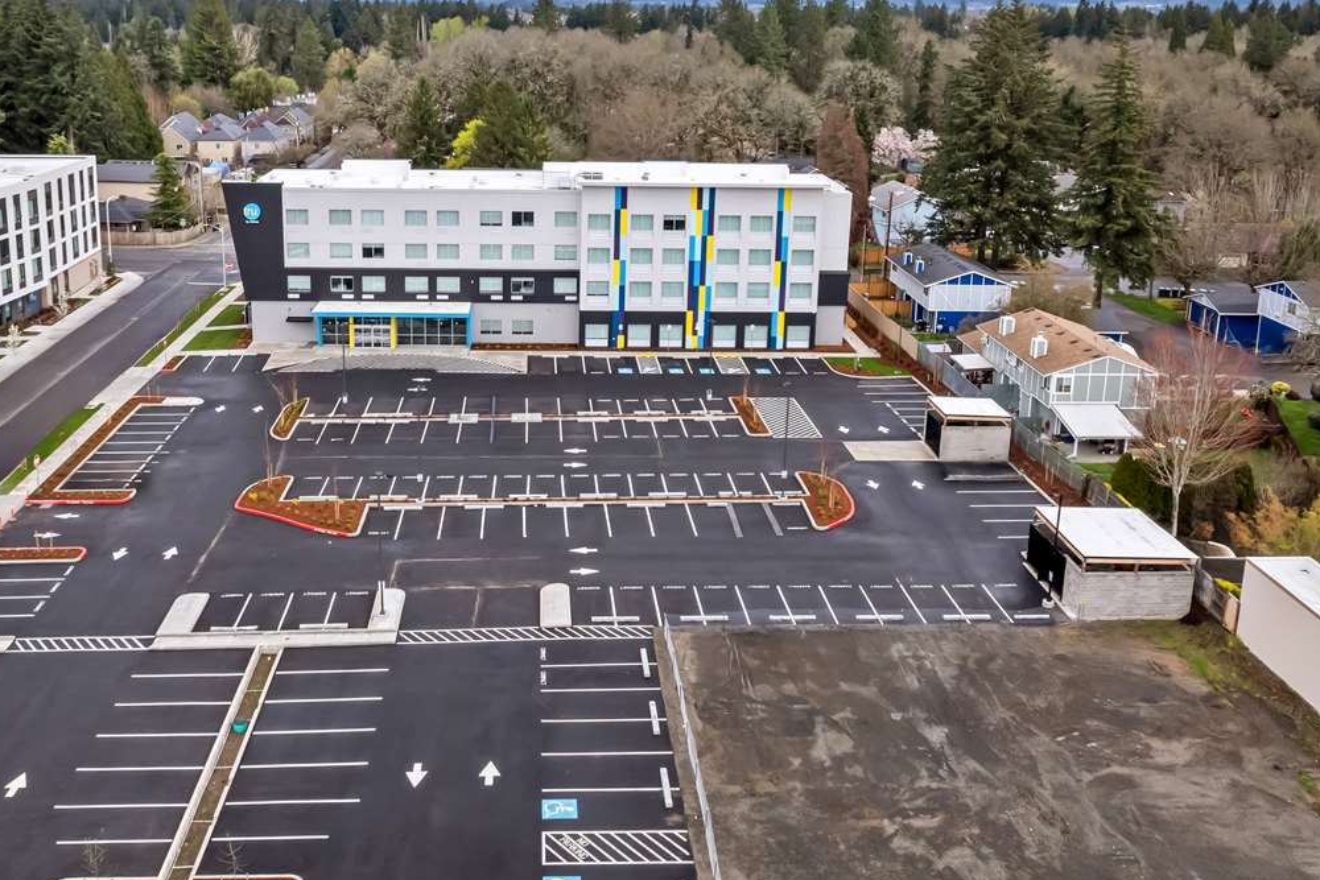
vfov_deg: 39.4
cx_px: 550
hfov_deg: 56.9
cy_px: 280
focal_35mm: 33
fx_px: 1210
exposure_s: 1/120
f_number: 2.8
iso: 200
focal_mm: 8.38
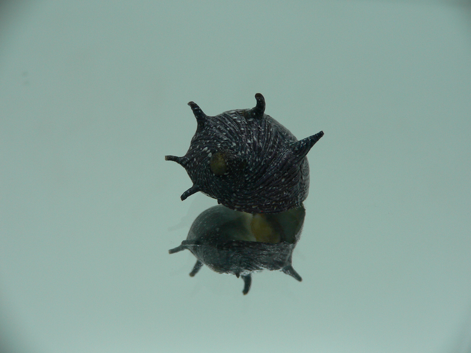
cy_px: 176
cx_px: 236
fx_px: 476
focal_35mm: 35
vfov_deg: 40.7
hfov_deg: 52.6
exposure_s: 1/60
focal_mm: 4.6
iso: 80
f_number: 2.8
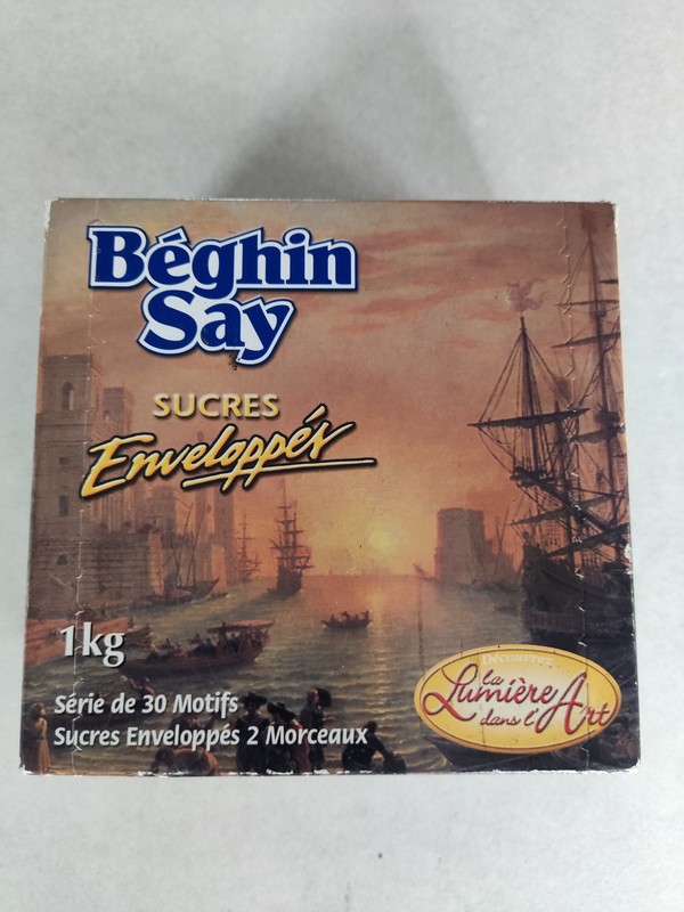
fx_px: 659
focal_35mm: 25
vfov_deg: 69.4
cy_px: 456
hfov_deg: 54.9
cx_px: 342
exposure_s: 1/50
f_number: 1.79
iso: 772
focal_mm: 4.71
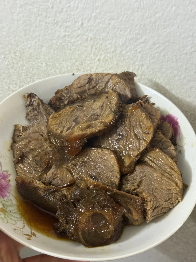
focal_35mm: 48
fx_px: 362
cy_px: 131
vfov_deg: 39.7
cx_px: 98
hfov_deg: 30.3
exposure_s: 1/50
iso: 250
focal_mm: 6.76
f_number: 1.78
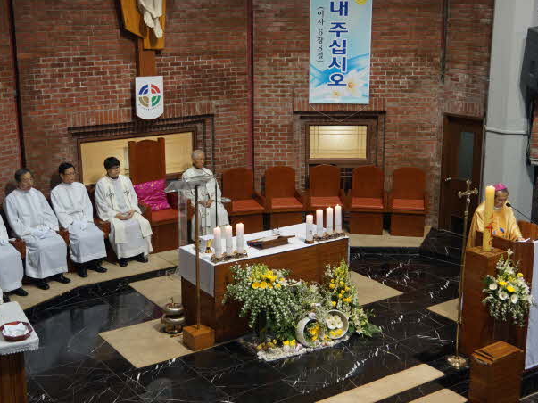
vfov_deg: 30.3
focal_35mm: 48
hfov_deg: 39.6
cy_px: 197
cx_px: 286
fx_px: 746
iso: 200
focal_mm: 29
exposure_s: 1/15
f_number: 4.5
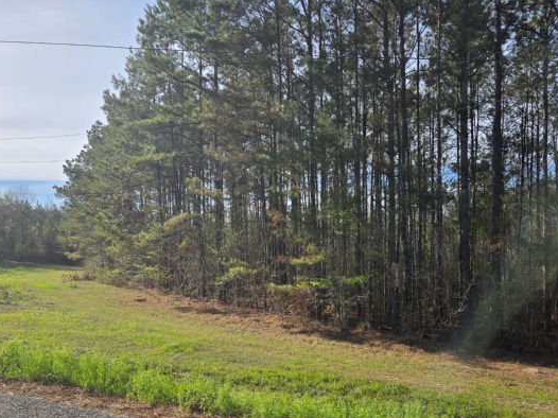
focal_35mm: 28
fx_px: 451
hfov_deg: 63.5
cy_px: 245
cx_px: 283
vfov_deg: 49.5
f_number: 1.8
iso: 25
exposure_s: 1/1889
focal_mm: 5.4
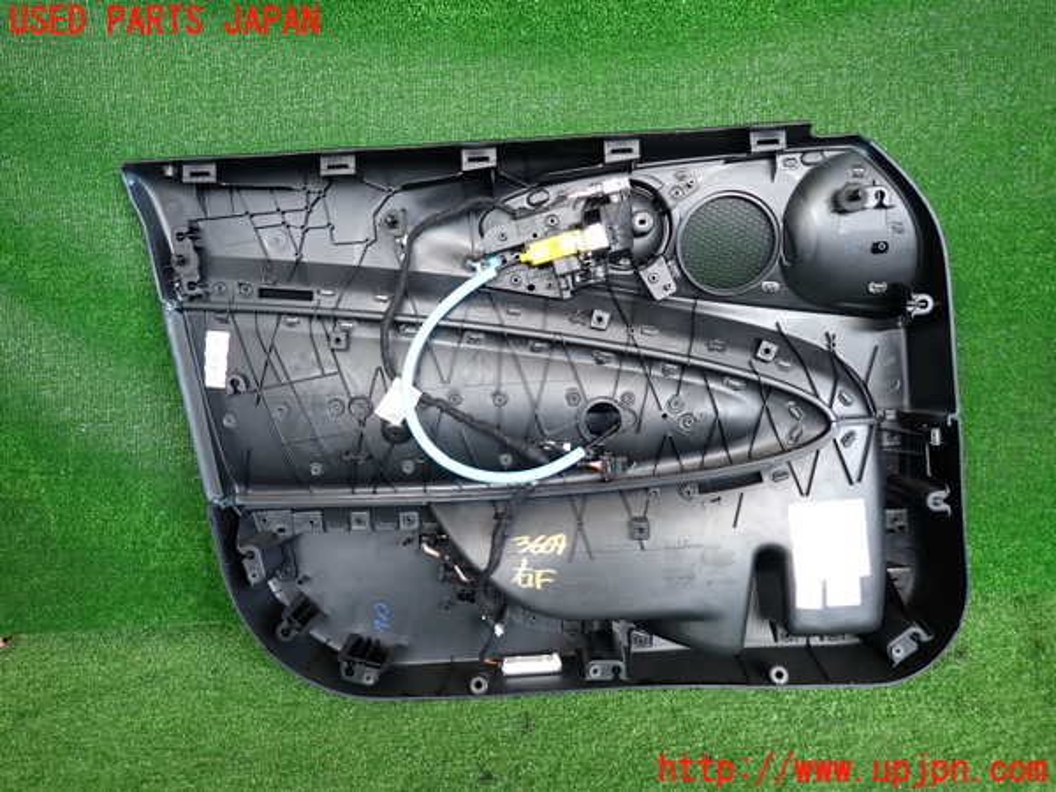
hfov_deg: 69.4
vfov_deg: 54.9
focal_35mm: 25
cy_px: 396
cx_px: 528
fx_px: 763
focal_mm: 4.5
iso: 200
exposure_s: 1/125
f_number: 2
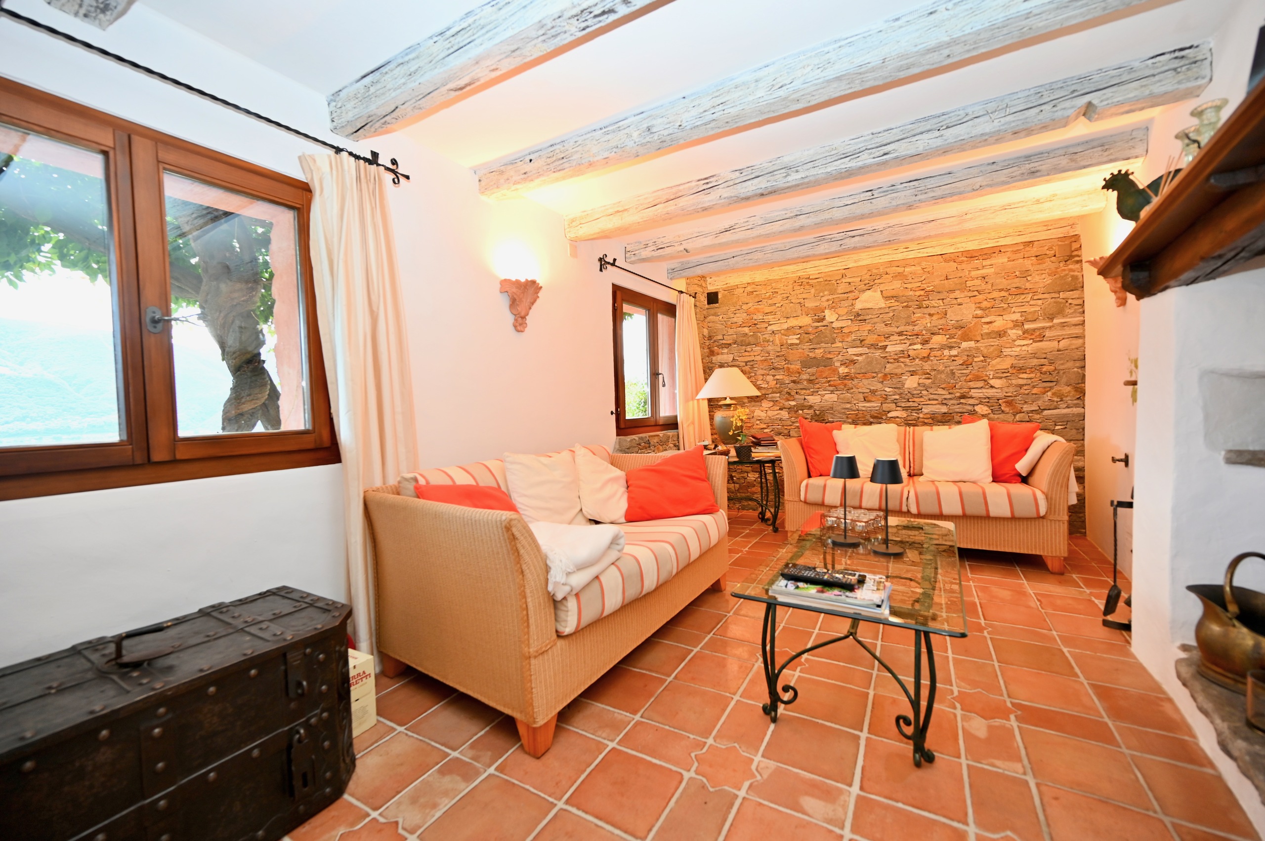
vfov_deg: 81.1
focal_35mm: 14
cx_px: 632
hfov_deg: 104.3
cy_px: 420
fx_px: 492
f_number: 4
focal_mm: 14
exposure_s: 1/60
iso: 280
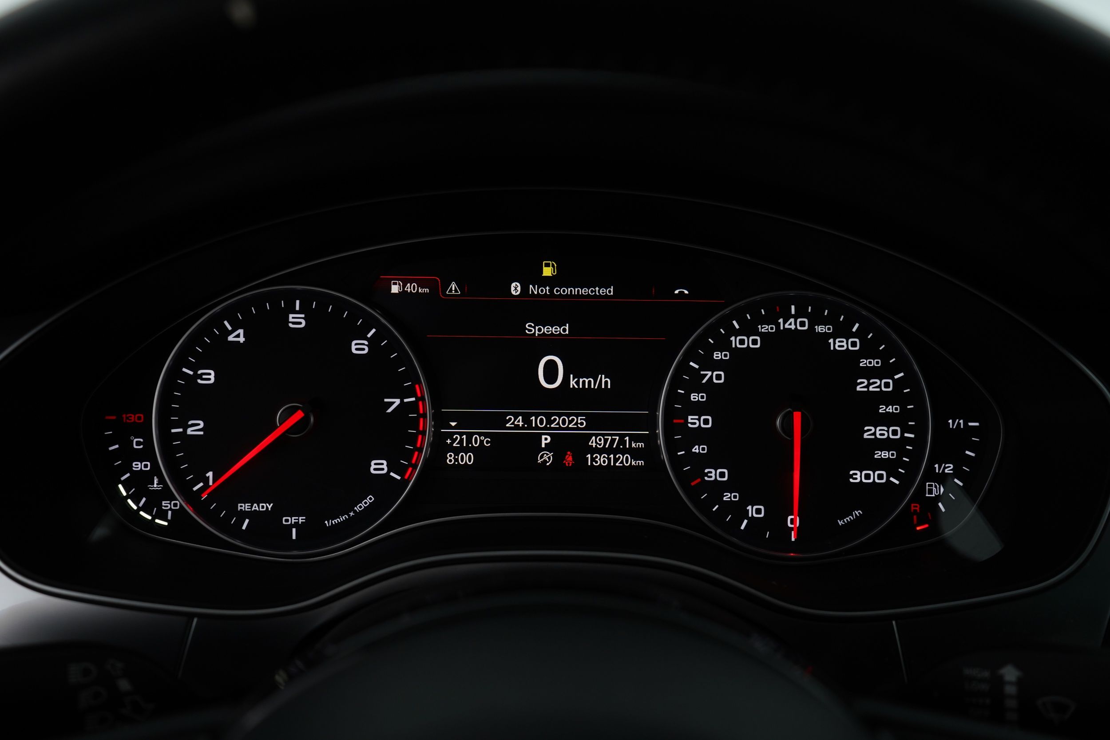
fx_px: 925
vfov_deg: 43.6
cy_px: 370
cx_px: 555
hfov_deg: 61.9
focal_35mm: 30
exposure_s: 1/13
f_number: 5.6
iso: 800
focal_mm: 30
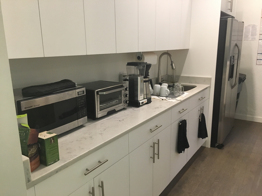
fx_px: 219
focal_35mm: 29
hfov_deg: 61.7
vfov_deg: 48.2
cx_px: 131
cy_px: 98
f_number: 2.2
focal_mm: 4.15
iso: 160
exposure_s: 1/30
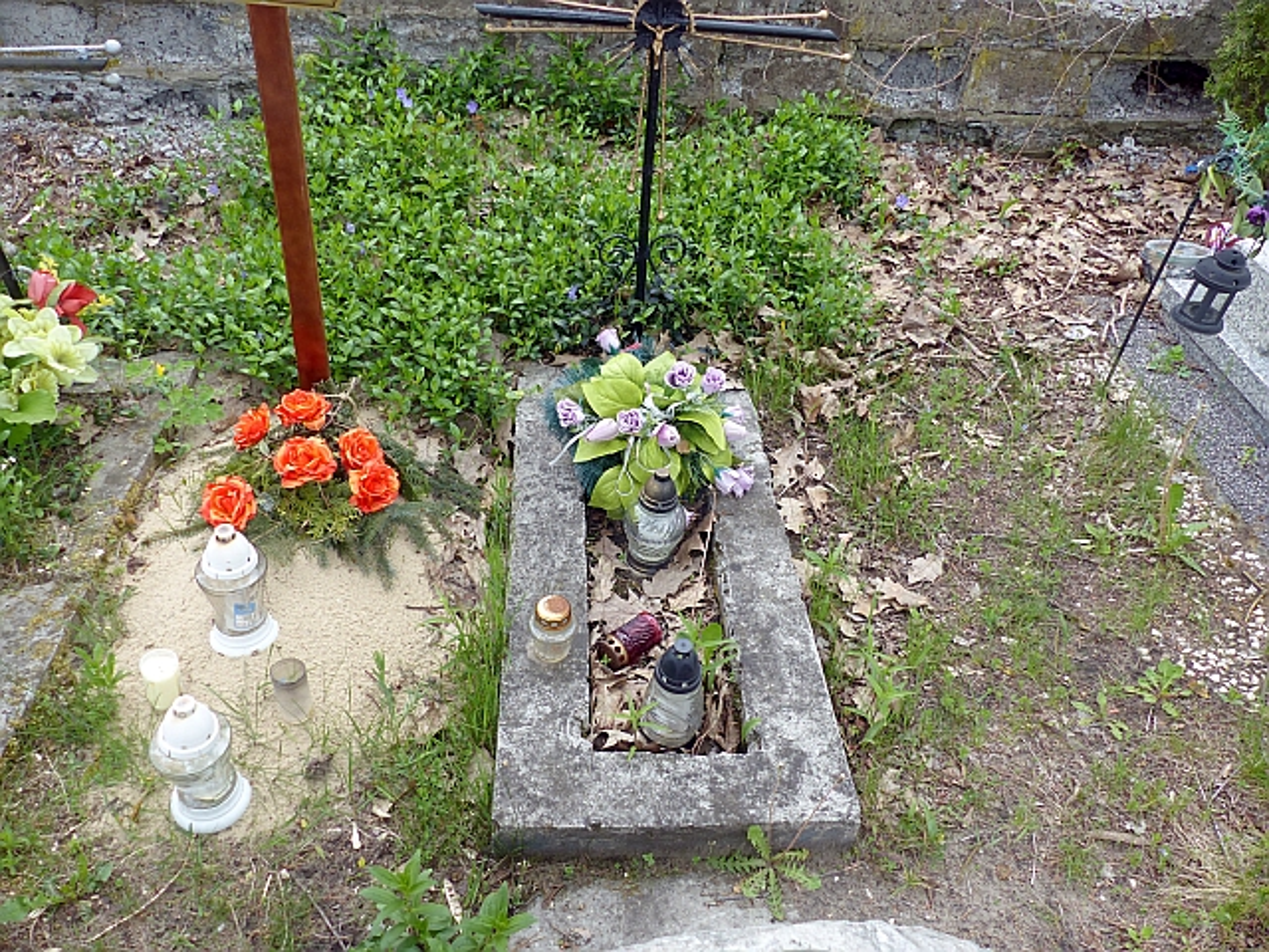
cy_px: 476
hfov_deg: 69.4
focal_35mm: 25
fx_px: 916
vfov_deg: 54.9
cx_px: 634
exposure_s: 1/125
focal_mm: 4.5
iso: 100
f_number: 3.5
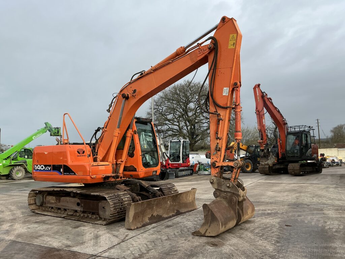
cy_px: 130
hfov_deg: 63.4
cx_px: 172
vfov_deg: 49.7
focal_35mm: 28
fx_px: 279
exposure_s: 1/465
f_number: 1.8
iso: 25
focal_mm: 3
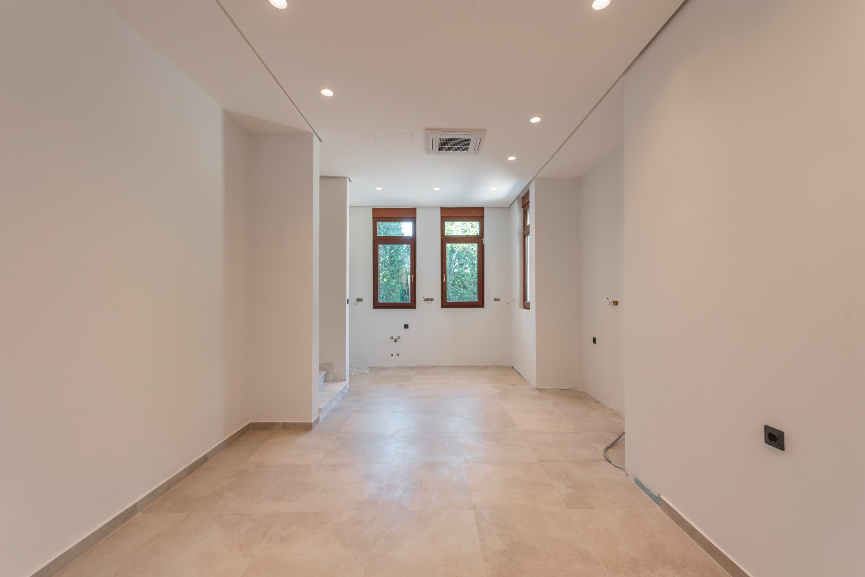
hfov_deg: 104.2
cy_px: 288
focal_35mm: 14
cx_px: 432
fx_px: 337
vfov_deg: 81.3
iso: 64
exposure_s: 1/8
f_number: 5.6
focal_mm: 14
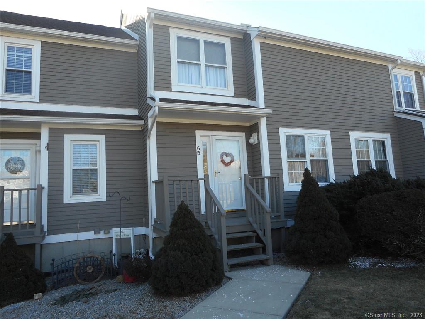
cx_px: 212
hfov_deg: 69.4
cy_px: 160
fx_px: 307
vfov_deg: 54.9
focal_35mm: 25
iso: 80
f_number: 3.7
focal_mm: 4.5
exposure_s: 1/160
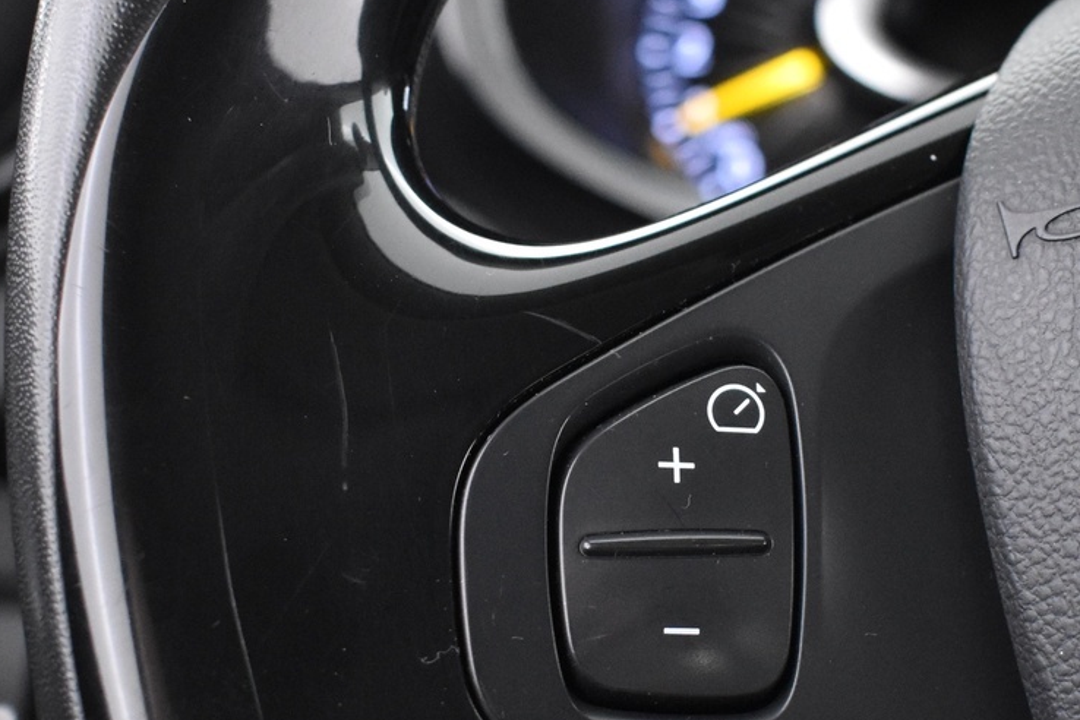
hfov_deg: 25.6
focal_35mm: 79
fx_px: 2370
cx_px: 675
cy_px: 525
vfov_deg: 17.2
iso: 3200
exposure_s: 1/25
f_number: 3.8
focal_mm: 24
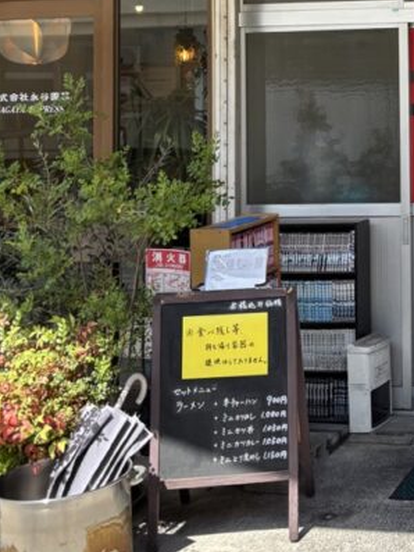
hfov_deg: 20.2
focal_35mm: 67
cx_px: 532
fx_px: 1068
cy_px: 67
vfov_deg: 28.0
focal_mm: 5.96
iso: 50
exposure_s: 1/670
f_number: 1.6
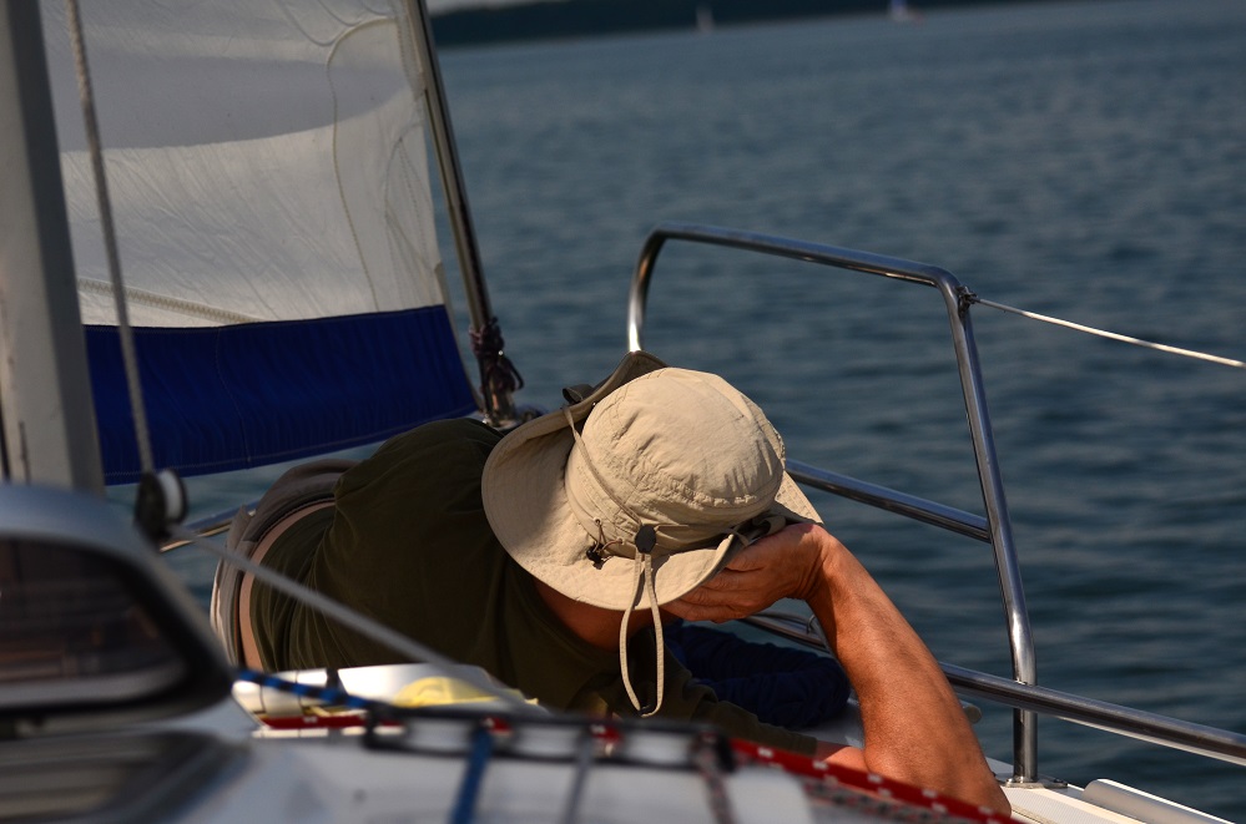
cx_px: 623
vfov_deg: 12.1
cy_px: 412
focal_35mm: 112
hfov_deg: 18.2
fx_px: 3884
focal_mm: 75
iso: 250
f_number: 4.5
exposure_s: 1/8000
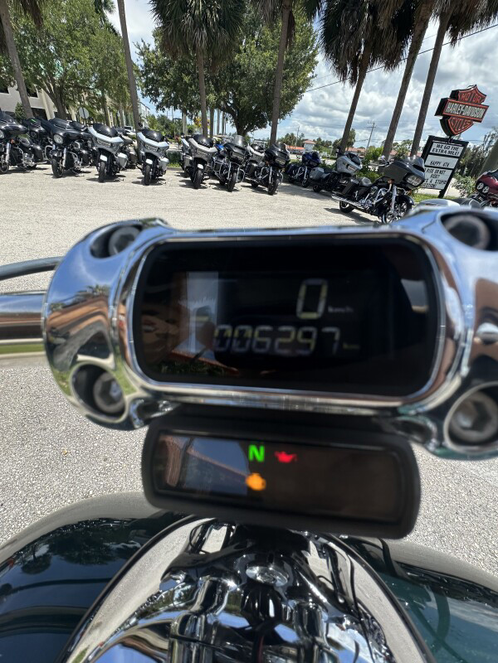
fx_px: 269
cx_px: 249
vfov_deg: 102.1
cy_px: 332
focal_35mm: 14
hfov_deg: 85.7
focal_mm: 2.22
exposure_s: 1/1182
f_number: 2.2
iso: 40
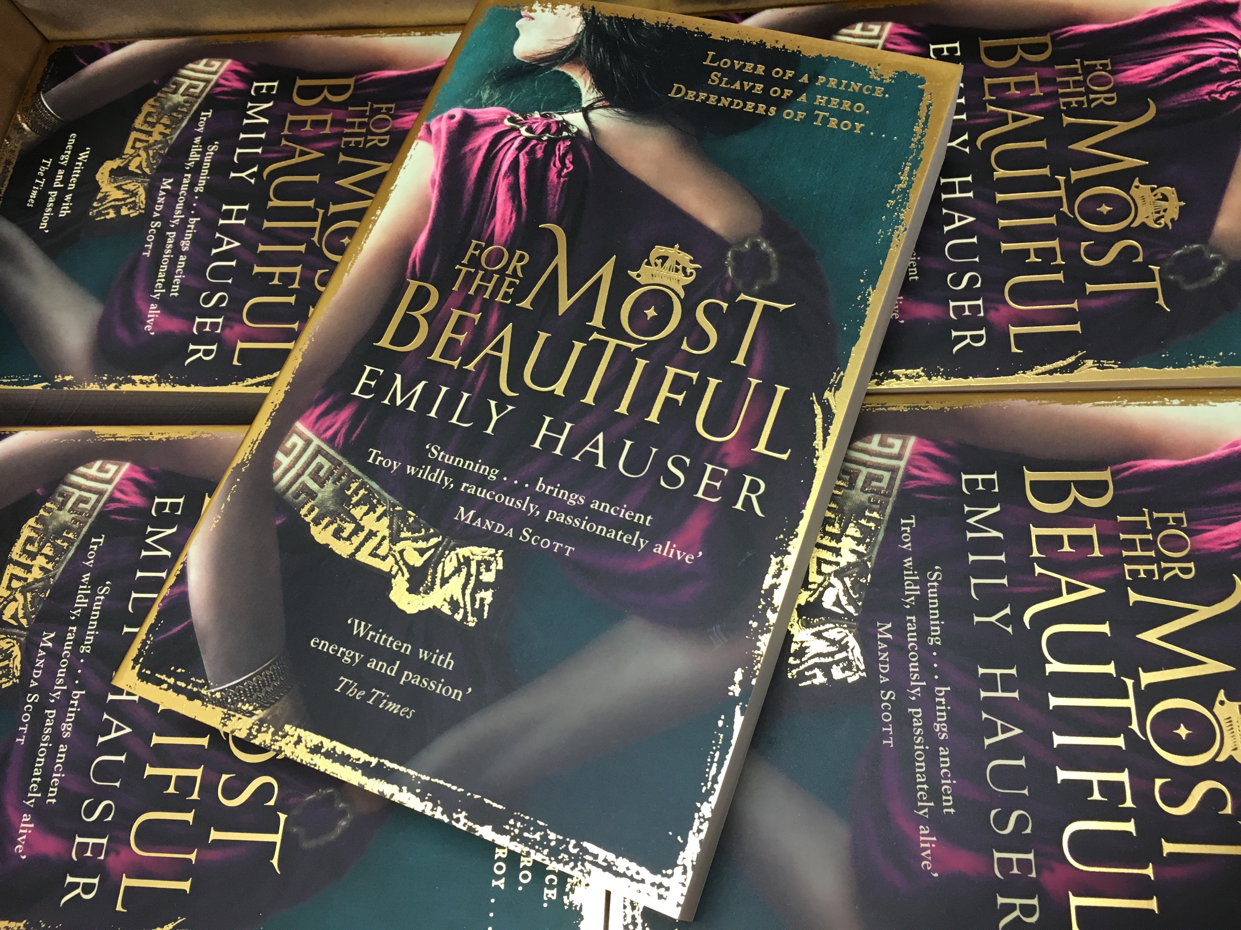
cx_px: 620
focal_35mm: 29
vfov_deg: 48.2
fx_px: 1040
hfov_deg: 61.7
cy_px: 465
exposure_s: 1/30
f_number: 2.2
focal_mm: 4.15
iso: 80
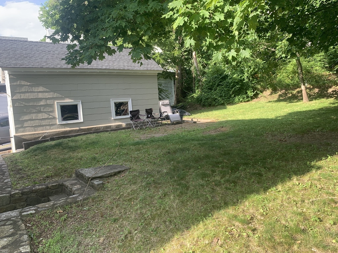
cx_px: 169
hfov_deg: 67.3
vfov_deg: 53.1
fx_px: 254
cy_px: 126
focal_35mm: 26
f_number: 1.8
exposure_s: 1/282
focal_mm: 4.25
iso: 25
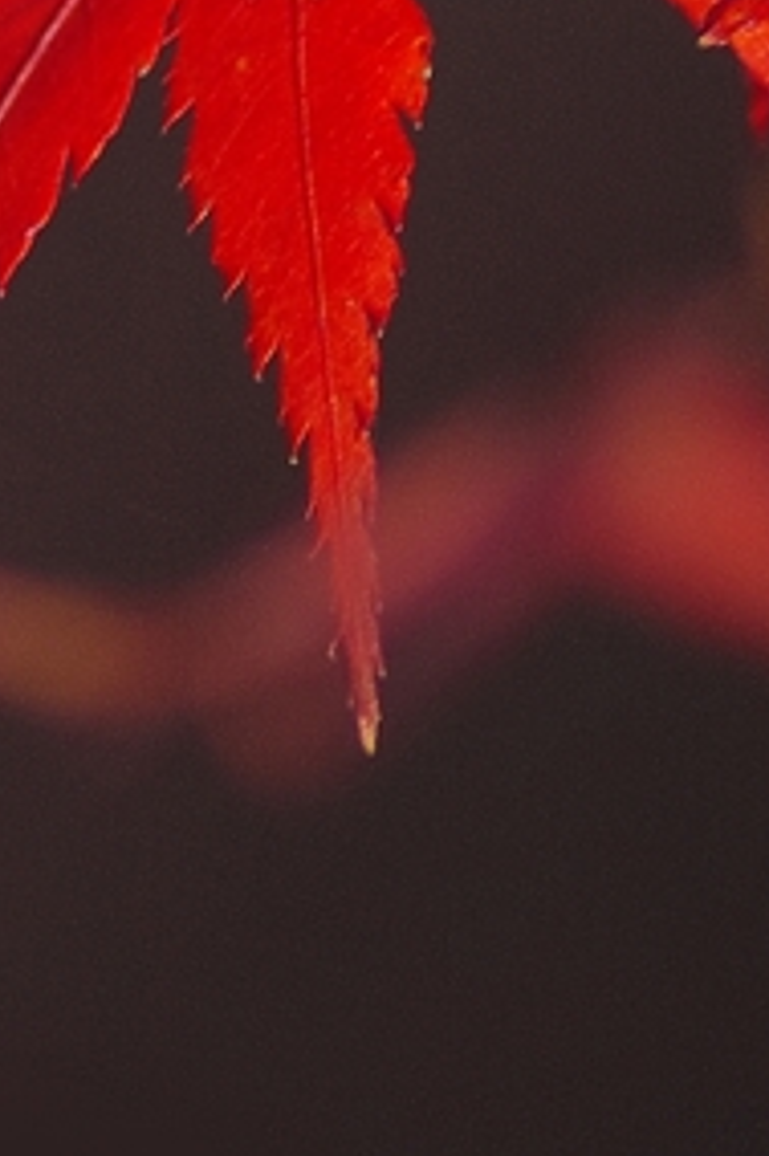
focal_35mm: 1622
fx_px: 52031
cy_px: -191
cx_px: -181
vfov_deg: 1.3
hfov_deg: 0.8
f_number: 5.6
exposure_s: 1/200
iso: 400
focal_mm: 300
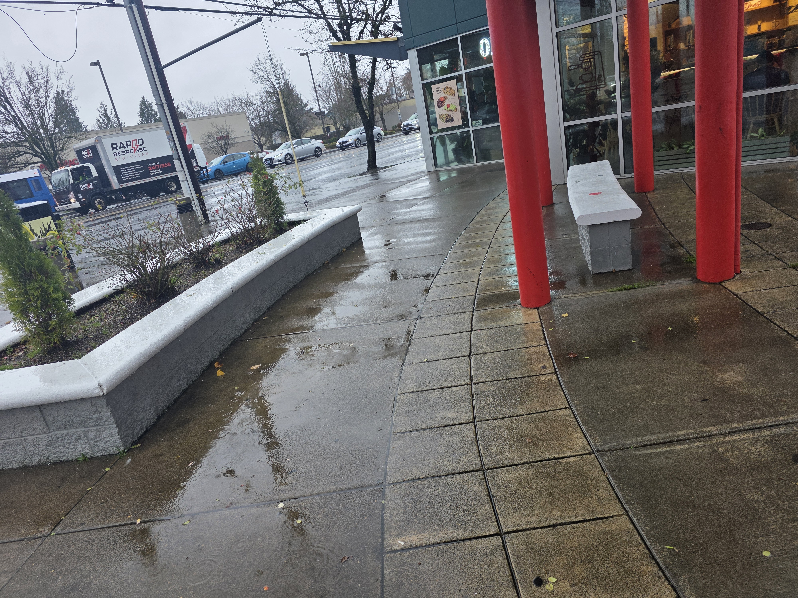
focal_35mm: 23
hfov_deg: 73.9
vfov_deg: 58.9
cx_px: 399
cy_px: 299
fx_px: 530
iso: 64
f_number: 1.7
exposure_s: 1/180
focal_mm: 6.3
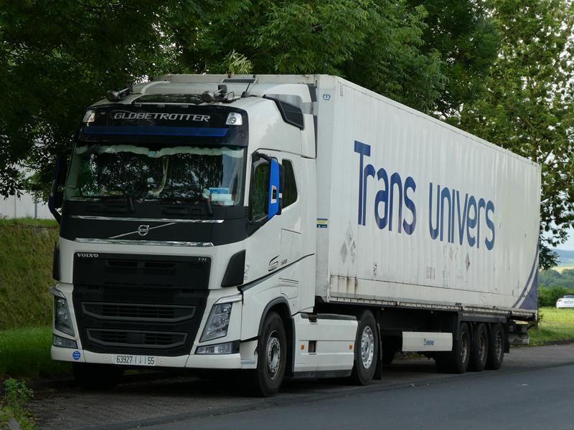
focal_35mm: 115
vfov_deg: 12.9
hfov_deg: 17.1
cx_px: 287
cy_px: 215
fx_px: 1907
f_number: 5.1
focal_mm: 20.6
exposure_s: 1/200
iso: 80
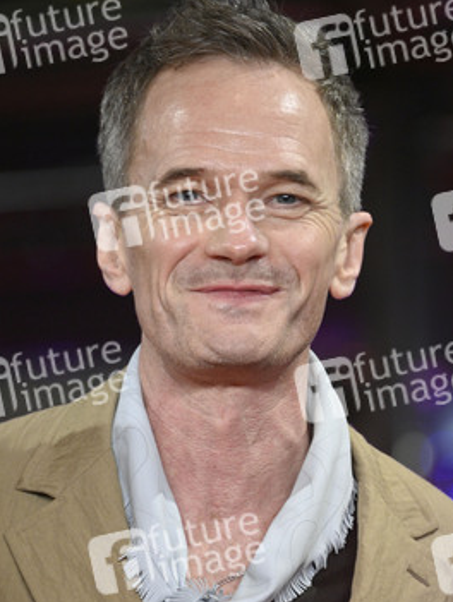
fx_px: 5713
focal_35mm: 328
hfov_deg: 4.5
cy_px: 297
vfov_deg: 6.0
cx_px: 226
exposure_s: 1/250
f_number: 5.6
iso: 5000
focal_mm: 300
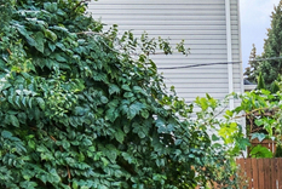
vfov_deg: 9.8
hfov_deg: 15.3
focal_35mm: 125
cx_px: 399
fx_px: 980
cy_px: 442
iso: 250
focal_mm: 12
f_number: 8
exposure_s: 1/60
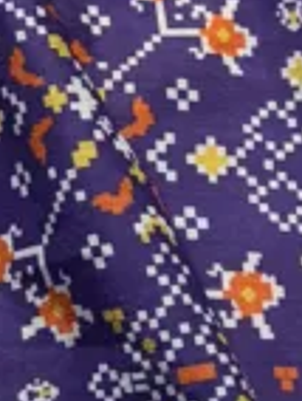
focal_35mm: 165
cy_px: -4
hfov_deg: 8.8
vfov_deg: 11.8
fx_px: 1914
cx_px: -138
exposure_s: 1/100
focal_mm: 5.96
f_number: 1.6
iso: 32
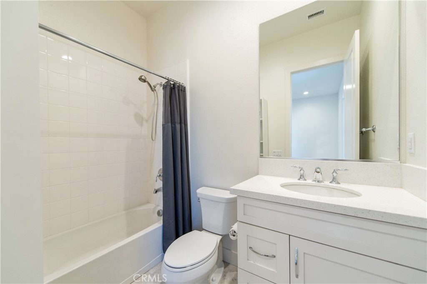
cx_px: 214
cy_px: 142
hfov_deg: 104.3
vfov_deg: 81.1
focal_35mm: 14
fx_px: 166
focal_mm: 14
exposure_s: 1/125
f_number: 2.8
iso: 450
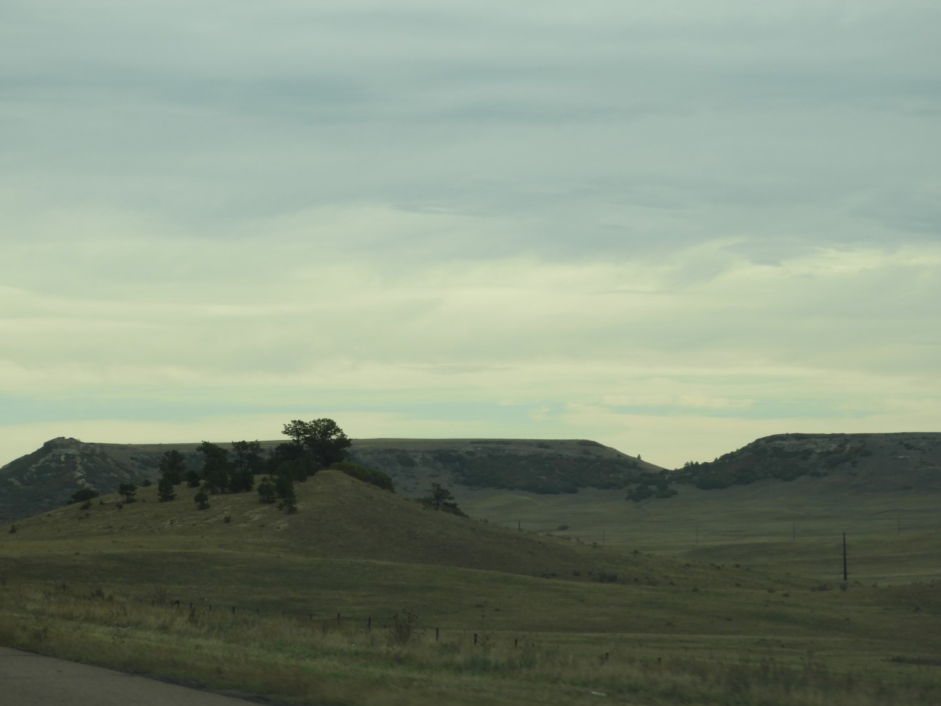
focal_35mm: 150
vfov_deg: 9.9
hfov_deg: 13.2
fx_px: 4078
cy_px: 353
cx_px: 470
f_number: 5.2
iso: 100
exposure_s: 1/160
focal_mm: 26.9
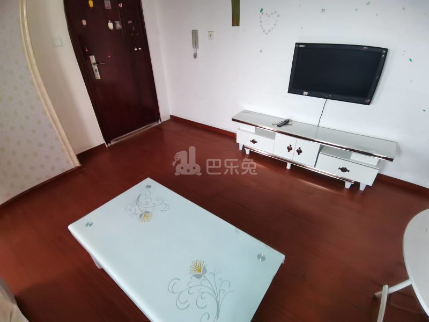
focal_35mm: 17
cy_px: 161
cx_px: 214
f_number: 2.4
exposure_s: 1/33.3
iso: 400
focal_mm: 1.78
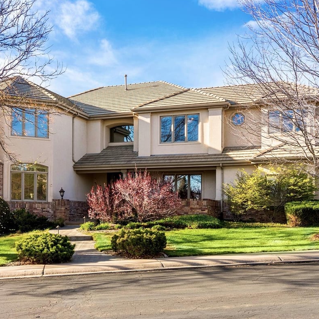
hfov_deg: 39.0
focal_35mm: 43
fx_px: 450
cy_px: 158
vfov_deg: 39.1
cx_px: 145
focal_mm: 33.1
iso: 250
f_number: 8
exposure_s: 1/250
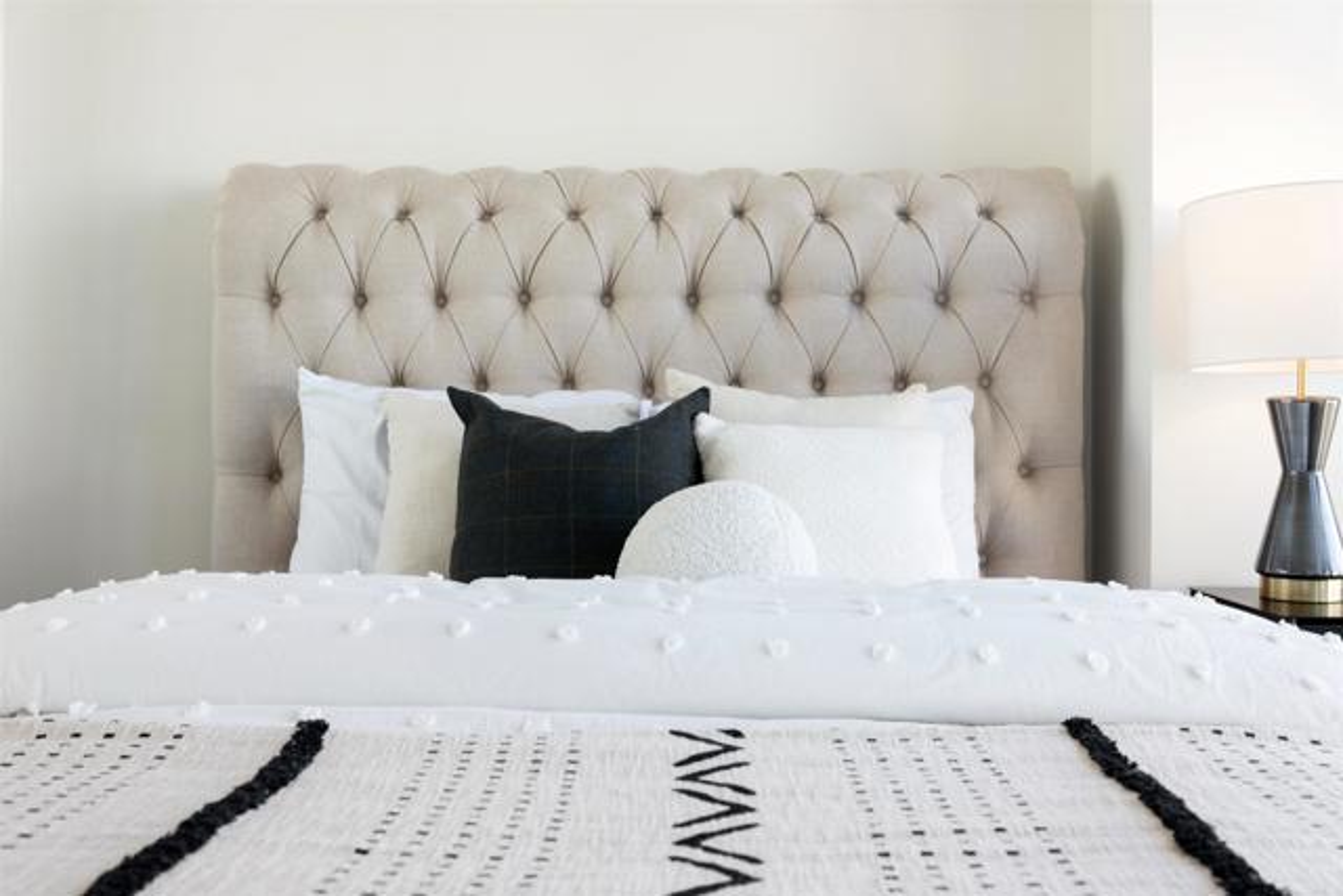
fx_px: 1395
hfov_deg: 51.4
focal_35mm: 37
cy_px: 448
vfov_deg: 35.6
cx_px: 672
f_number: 6.3
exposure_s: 1/20
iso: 125
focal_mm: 37.4
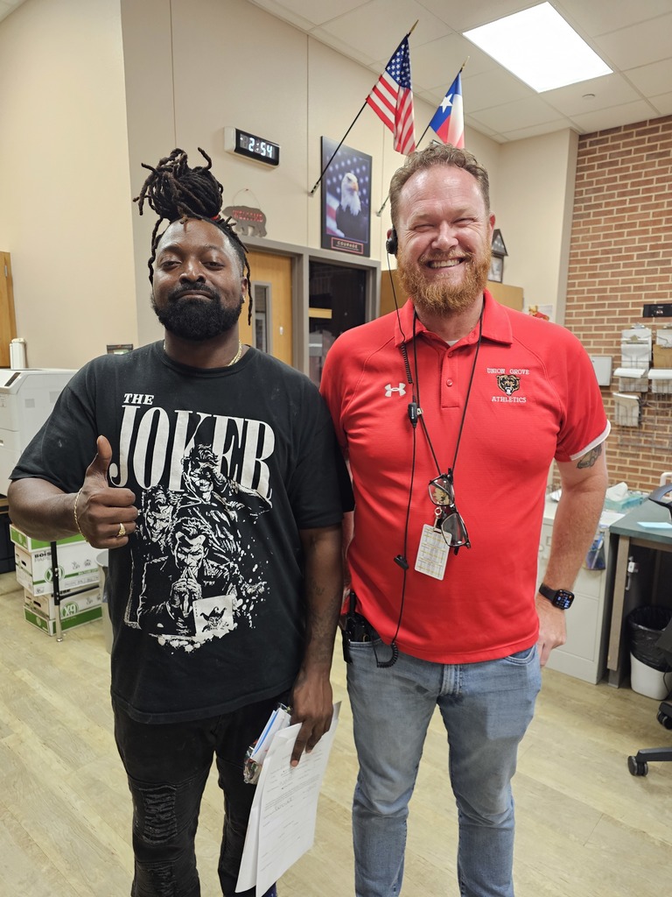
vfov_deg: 73.9
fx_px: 595
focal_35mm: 23
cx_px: 336
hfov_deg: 58.9
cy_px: 448
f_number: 1.7
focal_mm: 6.3
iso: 640
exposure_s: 1/120
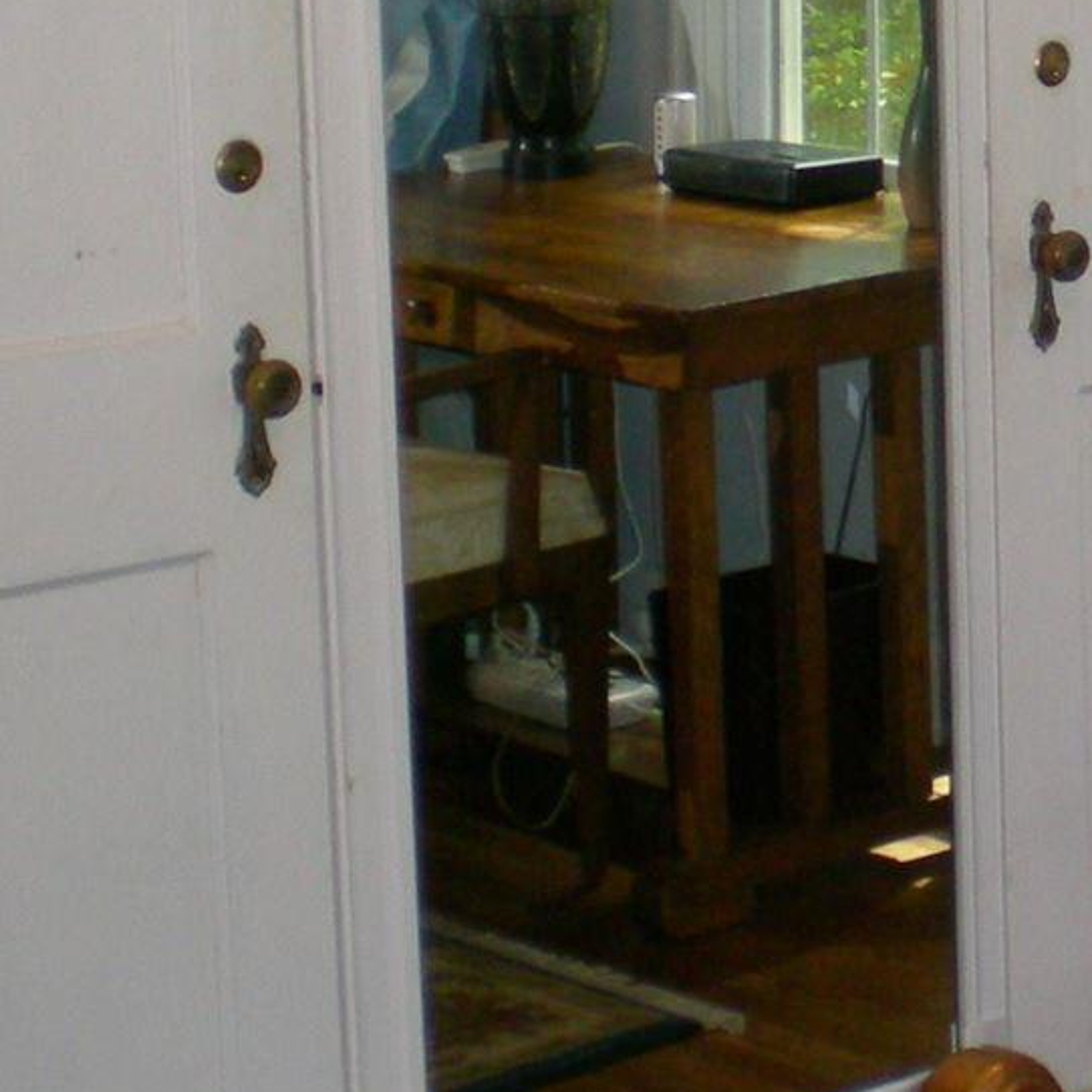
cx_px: 1418
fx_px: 4533
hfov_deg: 13.3
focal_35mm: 127
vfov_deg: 13.6
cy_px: 119
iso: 148
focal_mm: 6.3
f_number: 3.1
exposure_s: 1/30
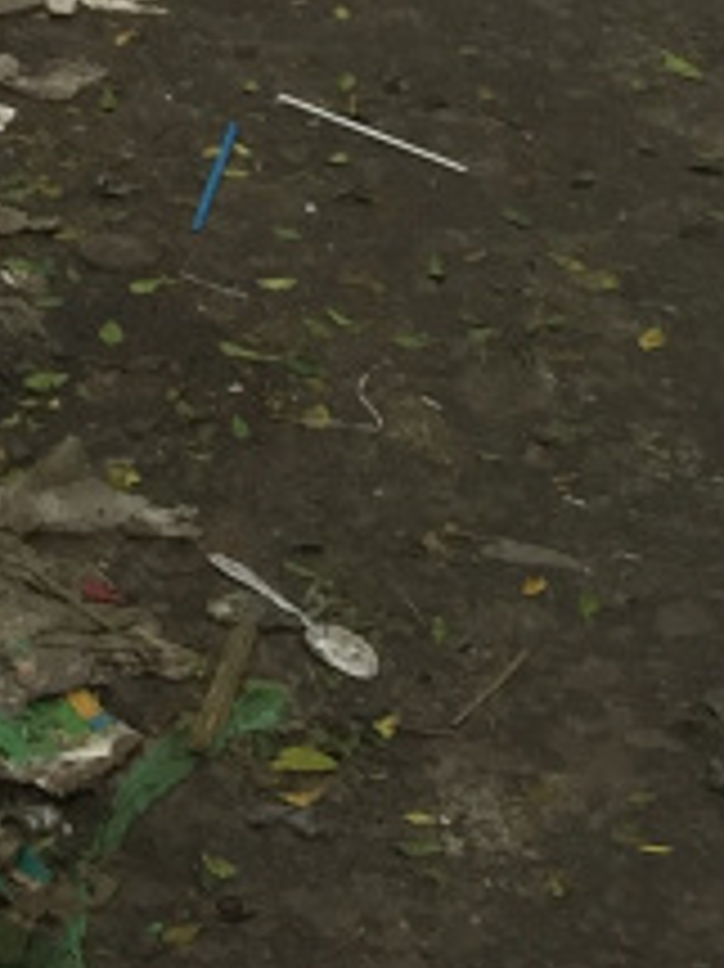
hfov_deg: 9.2
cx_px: -459
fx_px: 4327
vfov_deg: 10.8
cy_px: -1348
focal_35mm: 155
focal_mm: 4.15
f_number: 2.2
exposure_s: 1/421
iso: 32
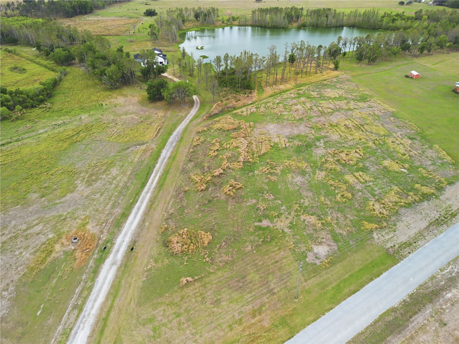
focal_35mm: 24
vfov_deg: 56.8
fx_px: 318
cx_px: 230
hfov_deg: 71.6
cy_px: 172
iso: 100
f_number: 1.7
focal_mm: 6.7
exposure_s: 1/350
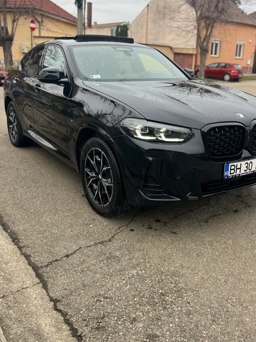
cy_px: 142
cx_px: 136
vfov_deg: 53.7
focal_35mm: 34
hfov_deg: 41.8
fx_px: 335
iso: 40
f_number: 1.6
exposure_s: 1/250
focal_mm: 5.1
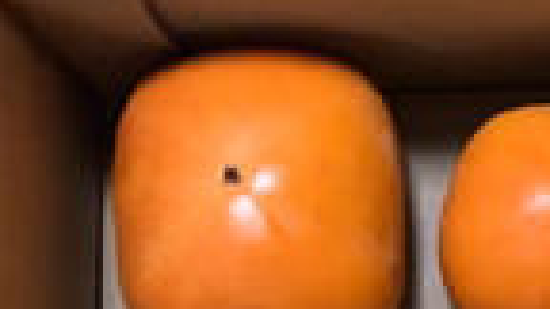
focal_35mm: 85
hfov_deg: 24.1
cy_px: 530
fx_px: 1240
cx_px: 527
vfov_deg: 13.1
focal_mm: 4
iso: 50
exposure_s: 1/15
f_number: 1.8
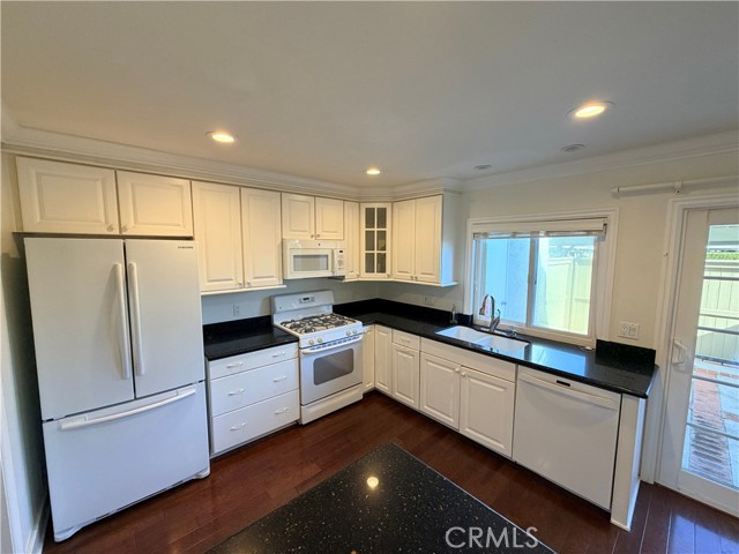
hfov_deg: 102.1
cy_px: 277
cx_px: 370
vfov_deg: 85.7
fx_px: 299
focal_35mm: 14
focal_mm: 2.22
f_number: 2.2
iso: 200
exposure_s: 1/120
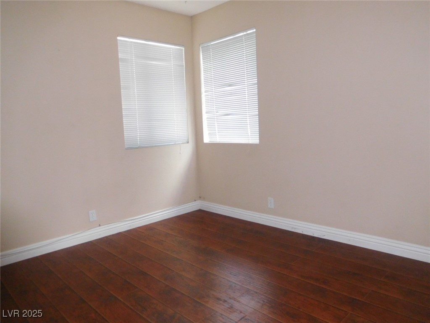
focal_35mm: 25
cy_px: 162
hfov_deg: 69.4
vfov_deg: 54.9
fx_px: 311
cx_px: 215
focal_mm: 4.5
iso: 400
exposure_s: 1/30
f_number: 3.4
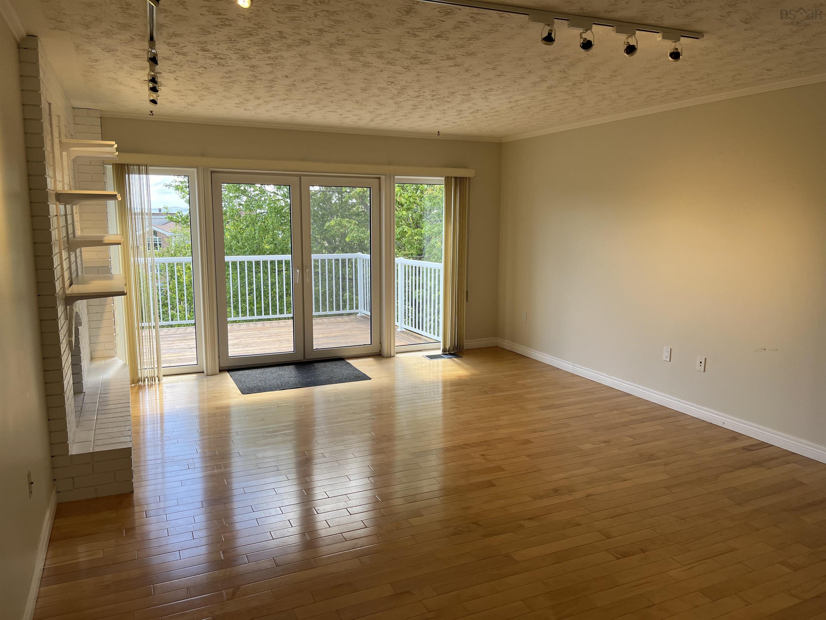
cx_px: 413
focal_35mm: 26
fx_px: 620
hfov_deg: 67.3
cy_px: 310
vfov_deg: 53.1
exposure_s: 1/388
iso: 50
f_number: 1.6
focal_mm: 5.1
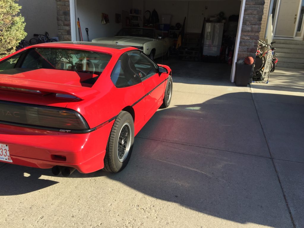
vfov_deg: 48.2
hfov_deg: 61.7
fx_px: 255
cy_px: 114
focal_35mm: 29
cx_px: 152
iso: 32
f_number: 2.2
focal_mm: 4.15
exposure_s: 1/807
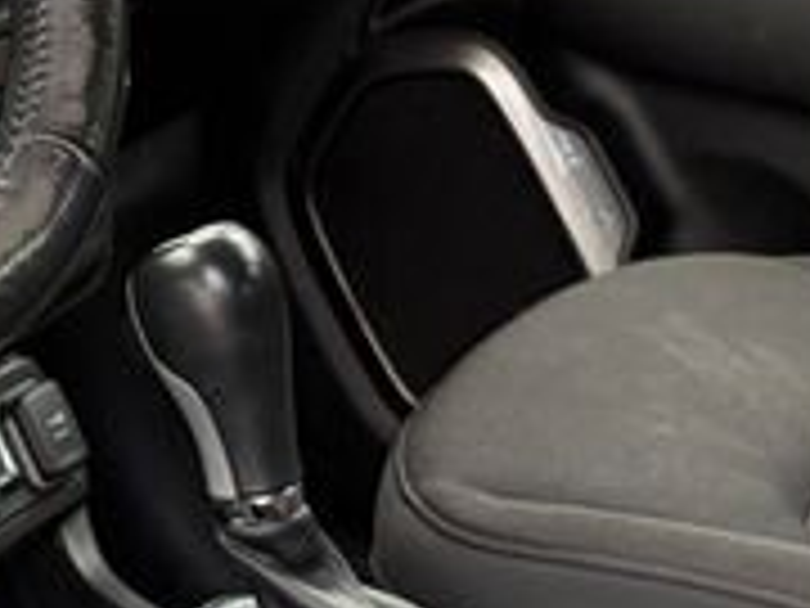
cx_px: 9
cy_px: 86
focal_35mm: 148
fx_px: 3463
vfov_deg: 10.0
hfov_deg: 13.2
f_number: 1.6
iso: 64
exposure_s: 1/192
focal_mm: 5.96
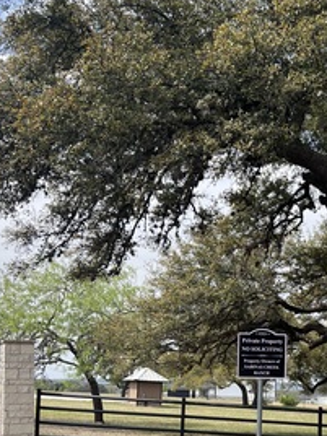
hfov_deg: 23.1
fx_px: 781
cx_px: 288
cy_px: 312
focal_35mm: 62
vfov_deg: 30.8
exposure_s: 1/2571
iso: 50
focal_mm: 5.7
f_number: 1.5
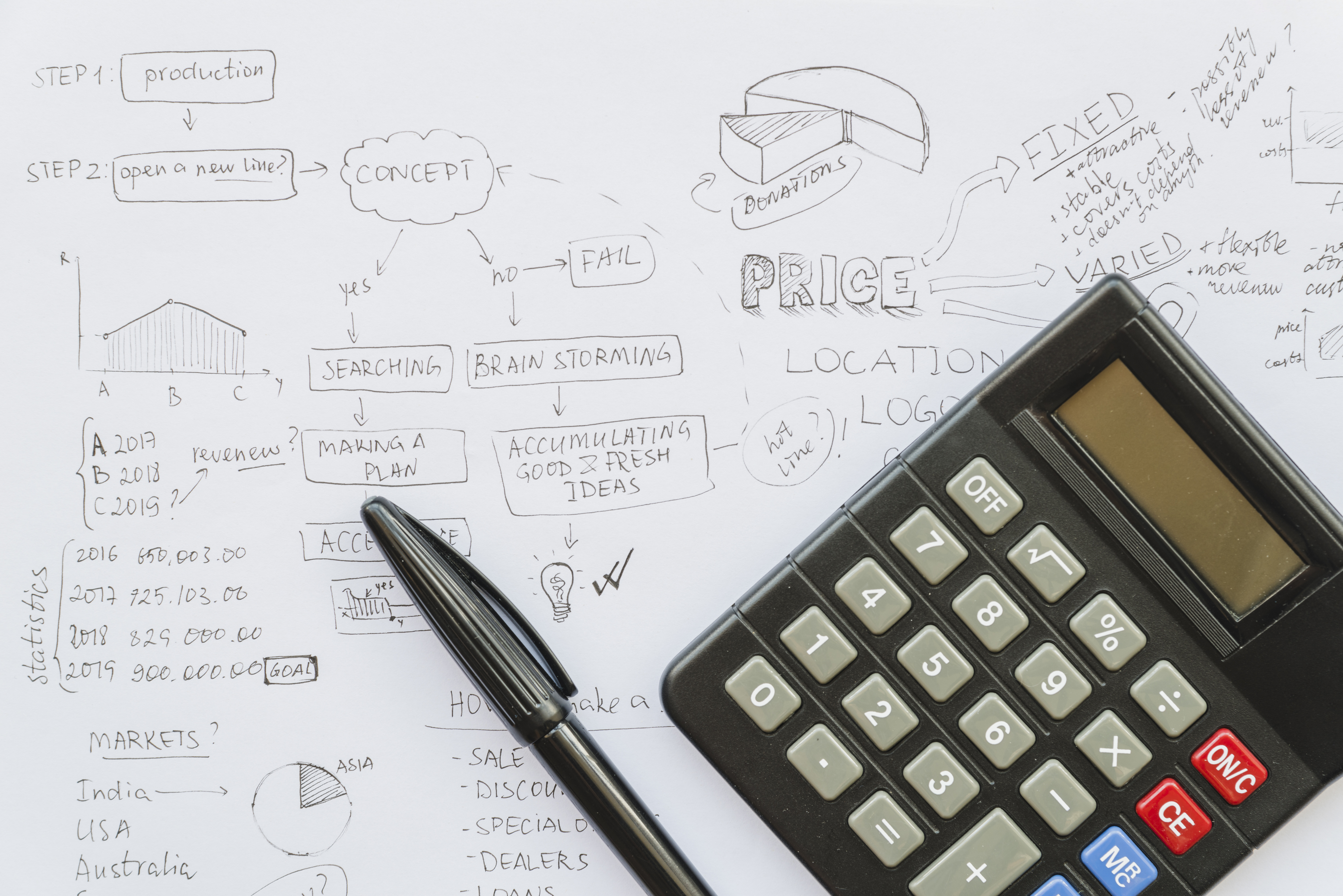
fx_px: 2799
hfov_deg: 27.0
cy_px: 448
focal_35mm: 75
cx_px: 672
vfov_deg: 18.2
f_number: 9
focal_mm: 75
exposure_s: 1/4
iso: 100
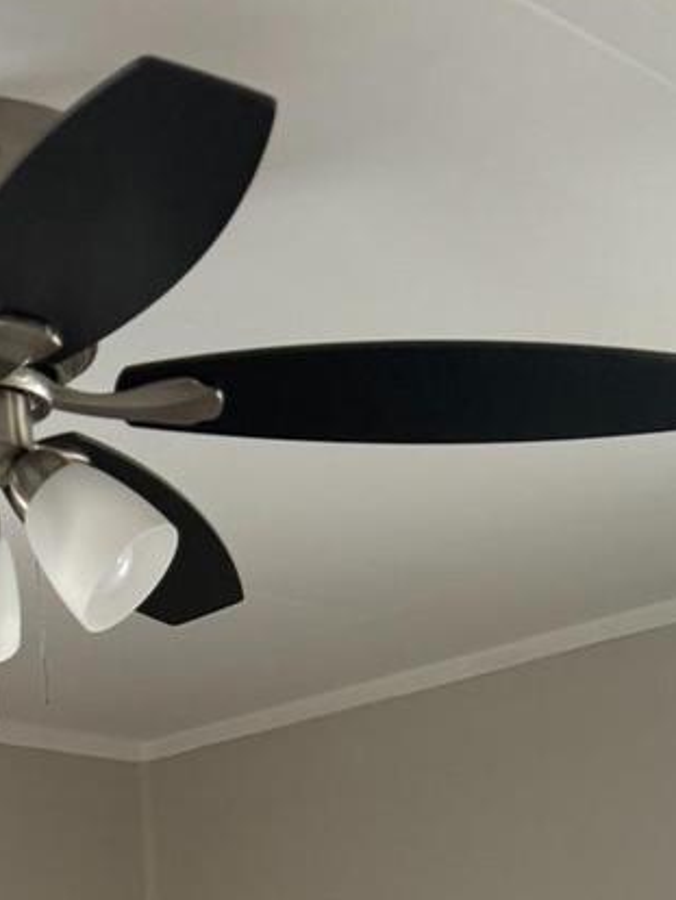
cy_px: 1580
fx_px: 2315
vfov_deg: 17.9
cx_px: 237
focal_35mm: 89
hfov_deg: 16.6
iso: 200
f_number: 1.78
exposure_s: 1/121
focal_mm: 6.76
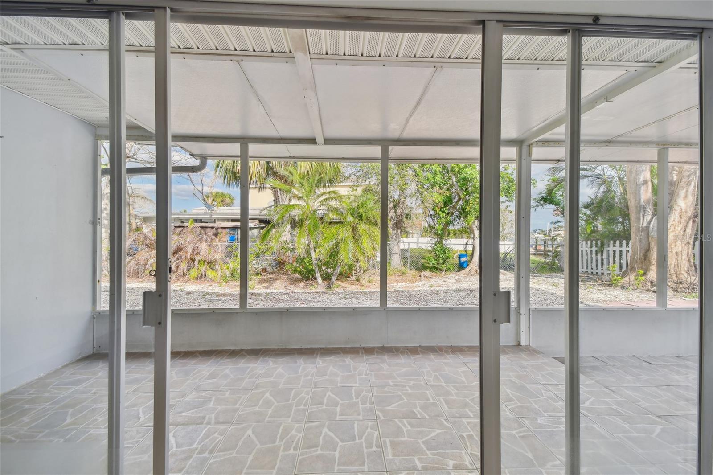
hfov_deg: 100.4
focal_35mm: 15
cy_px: 238
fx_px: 297
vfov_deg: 77.3
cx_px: 356
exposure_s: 1/320
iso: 100
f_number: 7.1
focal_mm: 10
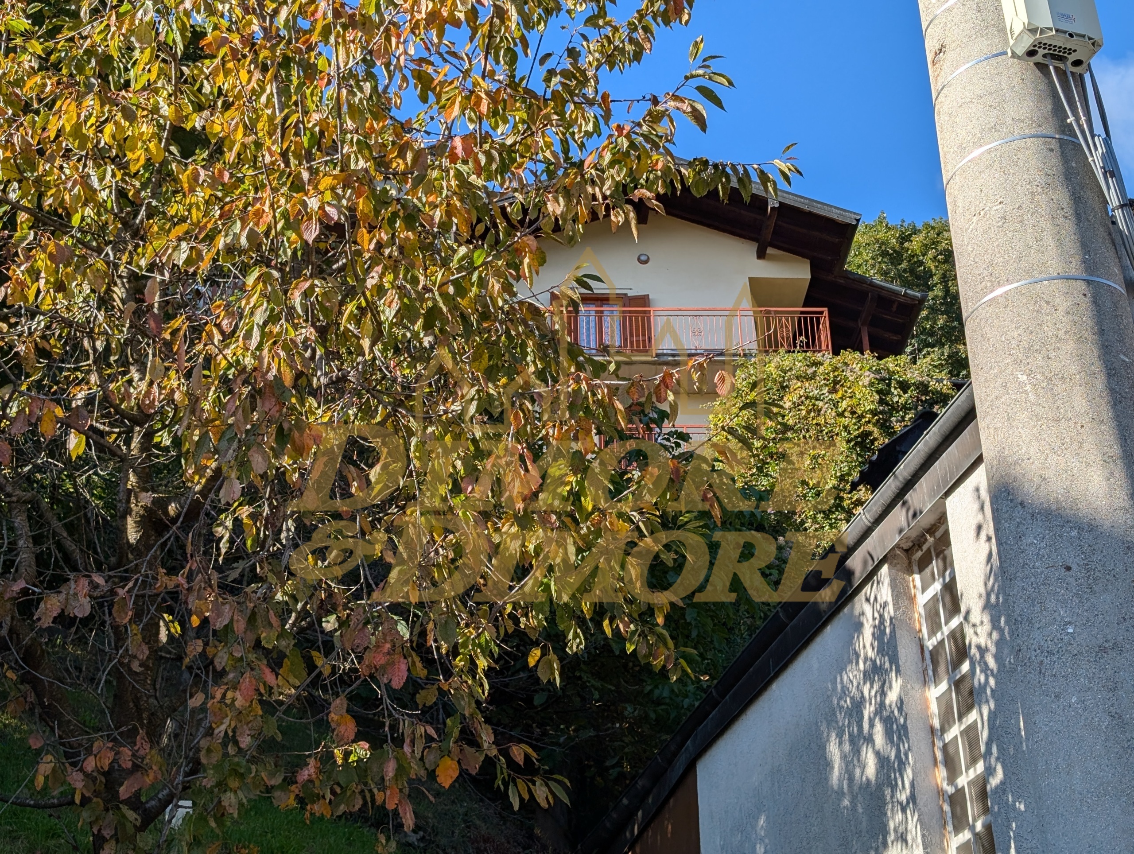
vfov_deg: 29.8
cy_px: 427
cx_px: 567
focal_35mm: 49
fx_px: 1608
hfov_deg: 38.9
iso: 18
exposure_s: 1/1019
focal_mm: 6.9
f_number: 1.68
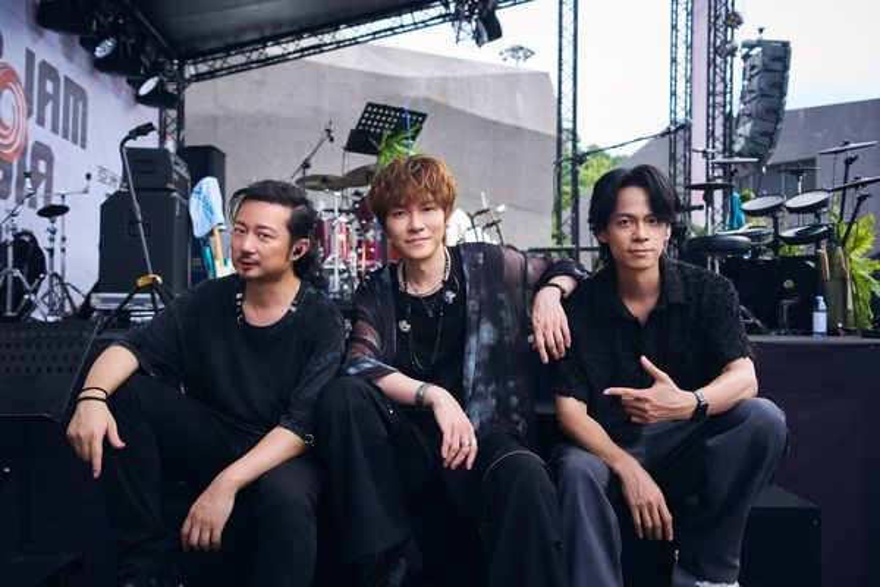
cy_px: 294
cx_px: 440
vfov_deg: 35.9
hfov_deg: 51.9
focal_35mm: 37
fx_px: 904
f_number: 3.2
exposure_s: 1/320
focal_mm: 37
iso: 250
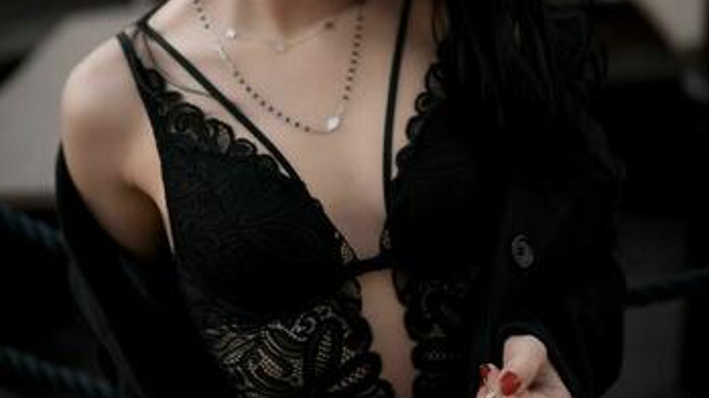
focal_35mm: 63
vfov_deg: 18.9
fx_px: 1184
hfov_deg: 33.3
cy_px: 75
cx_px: 366
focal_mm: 35
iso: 100
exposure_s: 1/640
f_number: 1.4
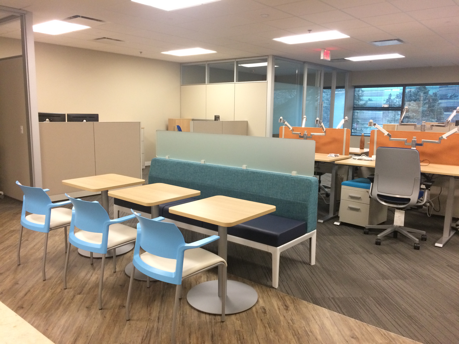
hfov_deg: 61.7
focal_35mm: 29
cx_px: 230
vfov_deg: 48.2
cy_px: 172
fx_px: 385
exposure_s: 1/30
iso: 200
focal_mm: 4.15
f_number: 2.2
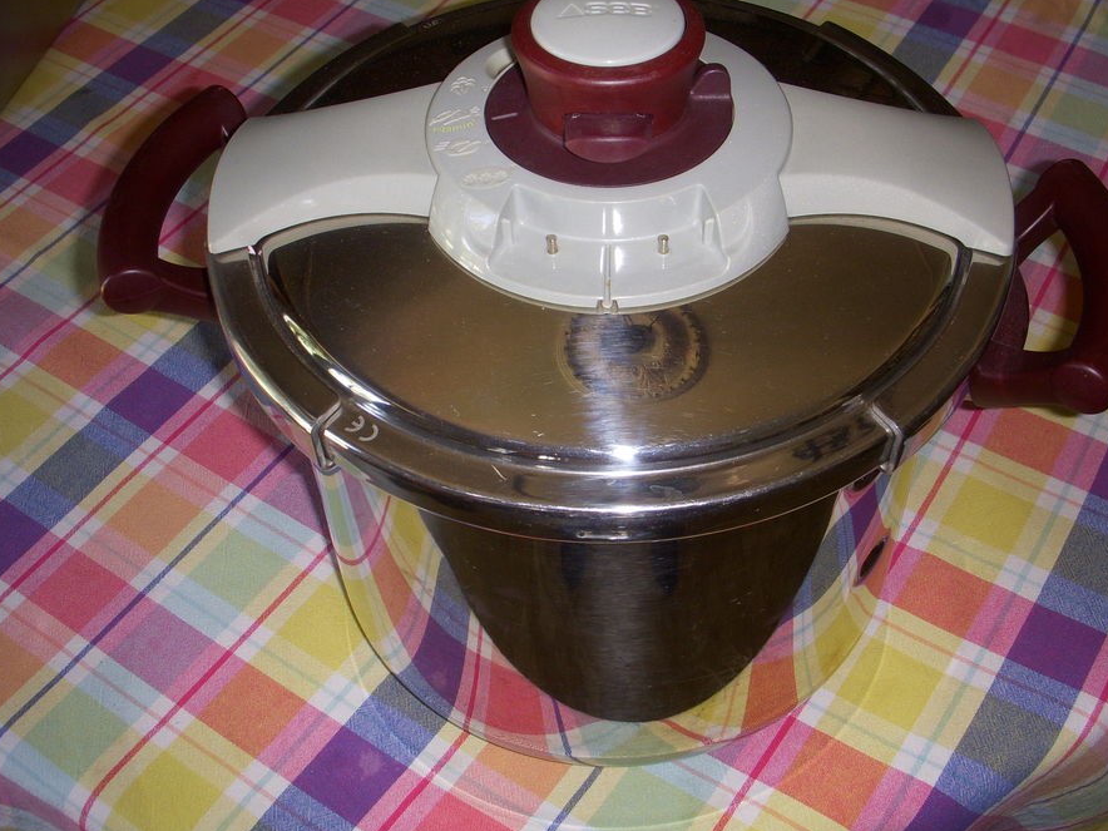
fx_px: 1376
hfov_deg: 43.8
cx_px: 597
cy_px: 384
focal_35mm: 43
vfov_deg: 33.6
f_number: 3.3
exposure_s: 1/30
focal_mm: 6.3
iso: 100
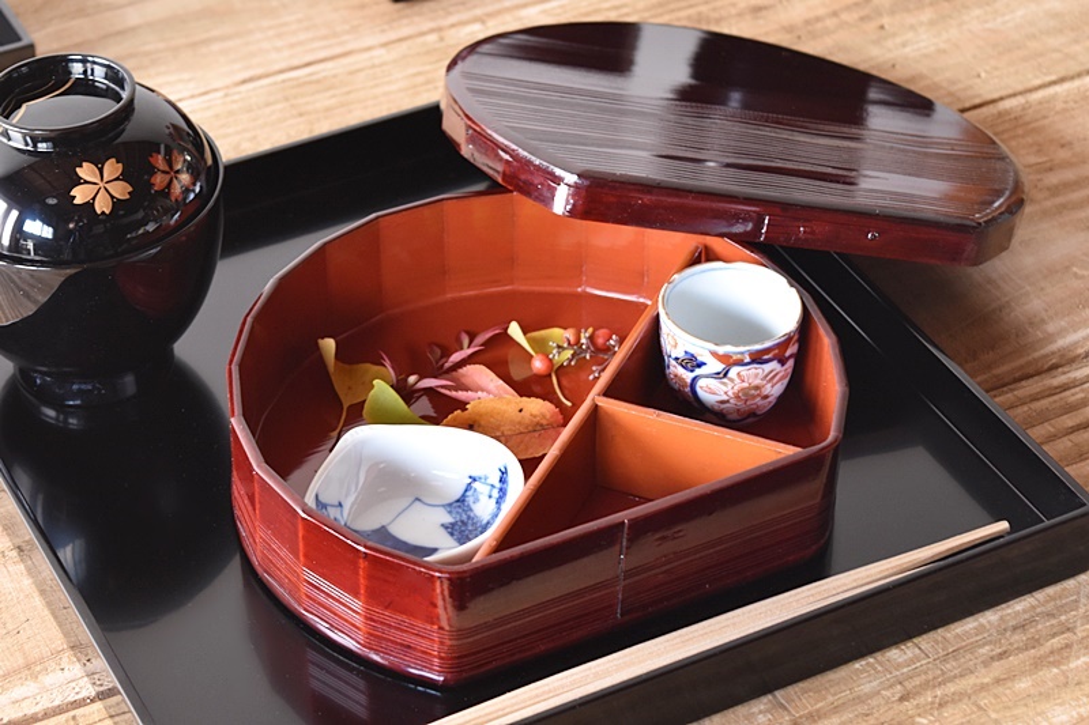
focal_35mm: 82
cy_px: 362
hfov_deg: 24.6
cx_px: 544
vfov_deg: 16.5
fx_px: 2495
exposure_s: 1/3
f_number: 5.6
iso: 800
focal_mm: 55
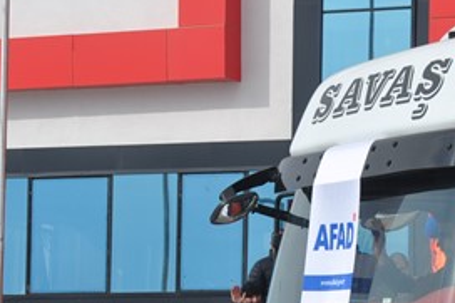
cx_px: 330
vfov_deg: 6.2
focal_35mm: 222
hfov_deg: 9.3
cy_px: 236
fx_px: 2804
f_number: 11
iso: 250
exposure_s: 1/500
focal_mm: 62
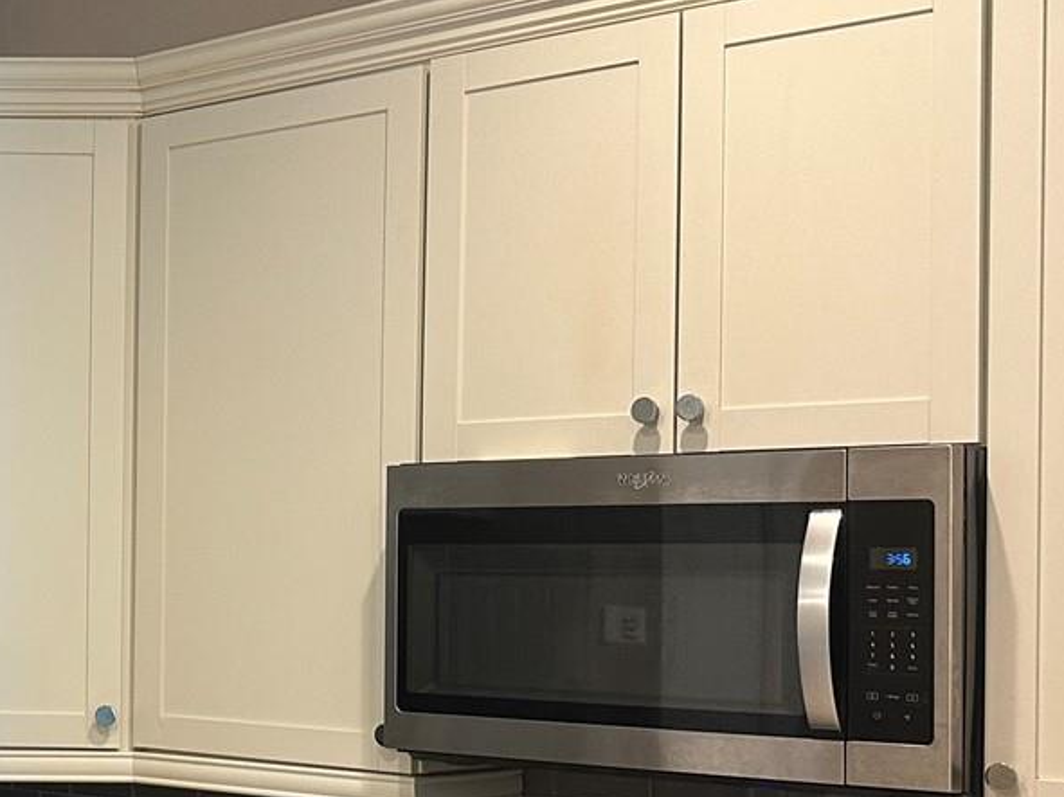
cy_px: 560
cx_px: -76
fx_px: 1998
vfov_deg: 22.4
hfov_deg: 27.5
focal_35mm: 65
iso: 200
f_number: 1.78
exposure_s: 1/67
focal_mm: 6.86
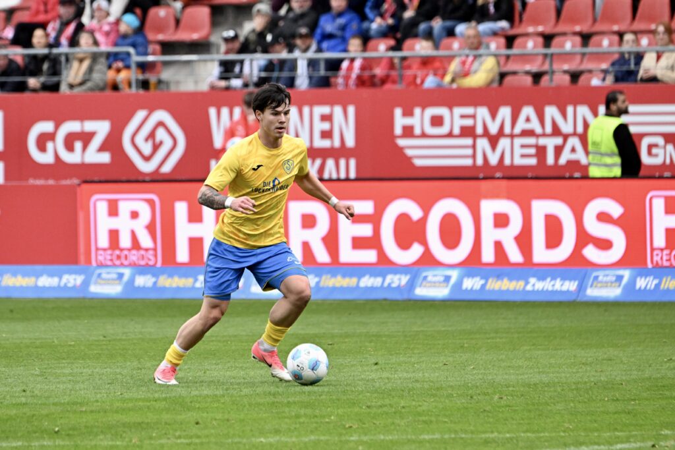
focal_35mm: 360
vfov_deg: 3.8
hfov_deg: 5.7
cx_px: 338
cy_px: 225
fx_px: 6750
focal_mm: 360
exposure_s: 1/1600
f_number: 5.6
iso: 4500
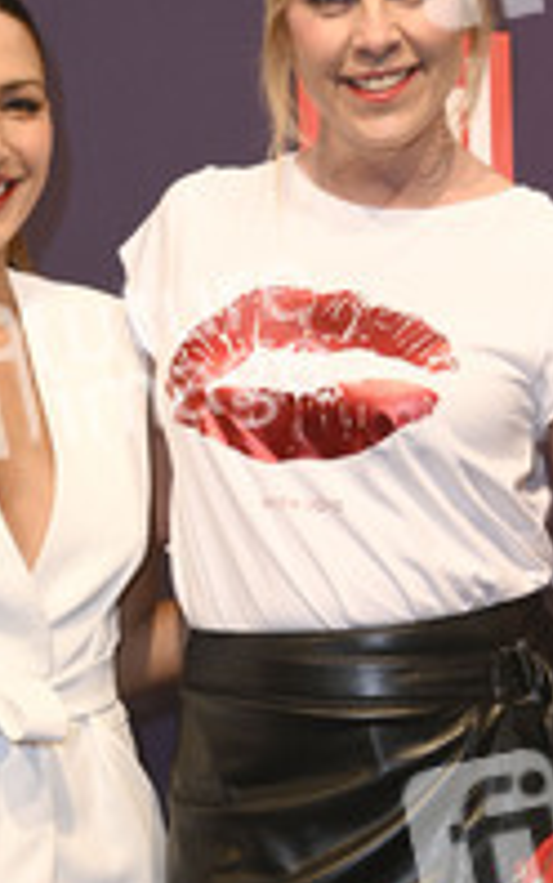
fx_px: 2769
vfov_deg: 18.1
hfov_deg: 11.4
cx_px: 227
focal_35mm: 115
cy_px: 593
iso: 500
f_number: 6.3
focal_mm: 56
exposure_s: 1/250
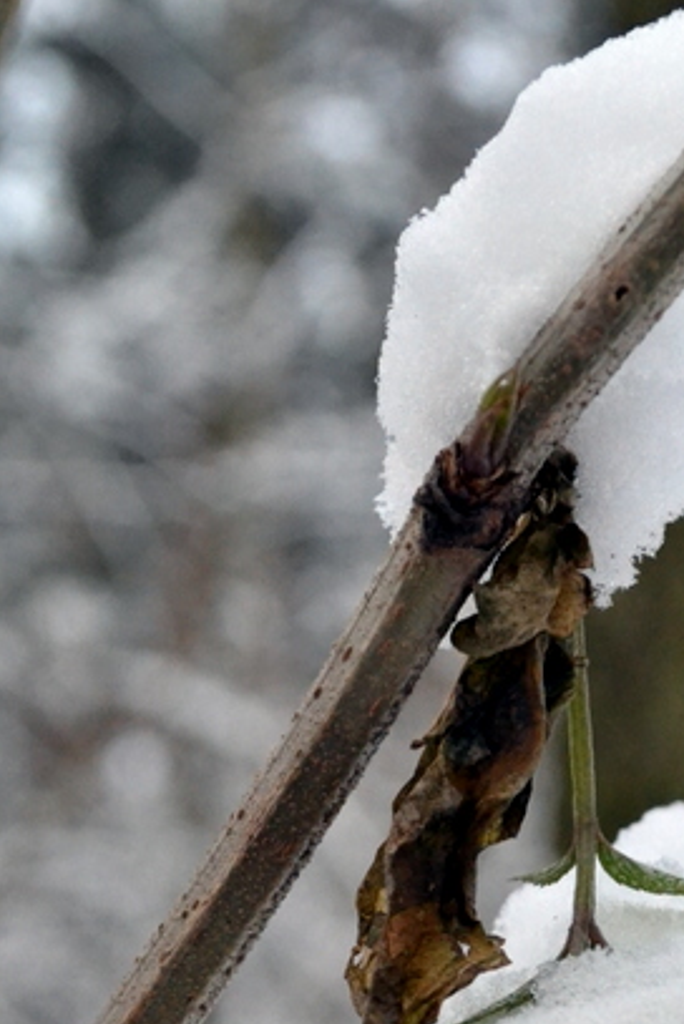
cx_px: 629
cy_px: 818
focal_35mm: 112
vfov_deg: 18.1
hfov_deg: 12.2
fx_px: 3186
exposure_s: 1/250
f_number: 8
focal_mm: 38
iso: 3200
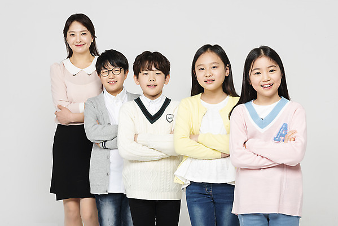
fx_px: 658
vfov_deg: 19.5
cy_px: 113
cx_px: 169
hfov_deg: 28.8
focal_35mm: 70
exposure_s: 1/125
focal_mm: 70
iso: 100
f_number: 18
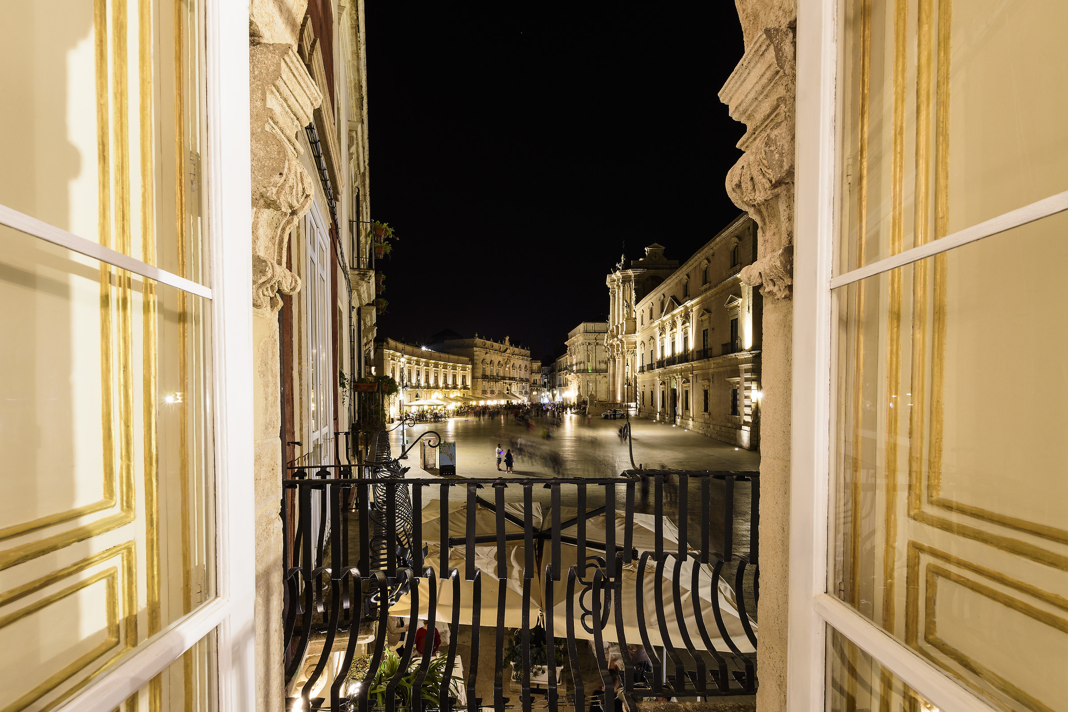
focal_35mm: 15
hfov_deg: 100.4
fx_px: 445
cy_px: 356
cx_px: 534
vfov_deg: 77.3
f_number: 9
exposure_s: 6
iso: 100
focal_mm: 10
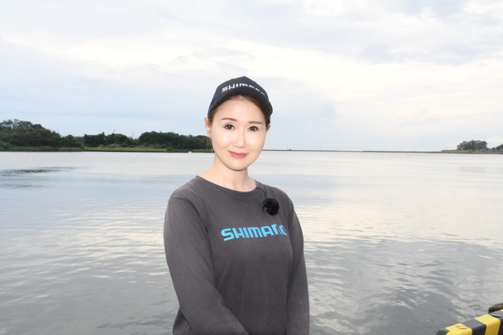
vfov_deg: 32.6
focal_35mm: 41
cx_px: 241
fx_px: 573
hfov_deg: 47.4
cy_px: 167
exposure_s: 1/250
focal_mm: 26
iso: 640
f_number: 11
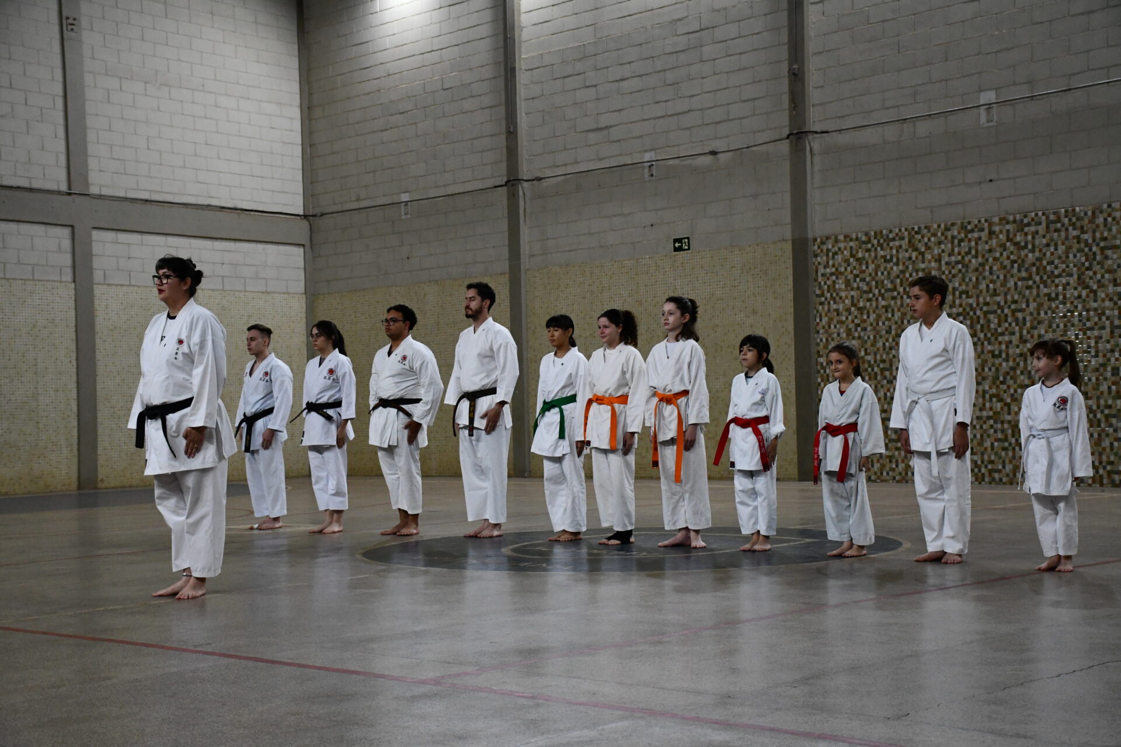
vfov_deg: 26.5
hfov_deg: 38.9
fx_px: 1588
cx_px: 560
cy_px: 374
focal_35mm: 51
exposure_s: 1/125
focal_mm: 34
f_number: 4.2
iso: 2000
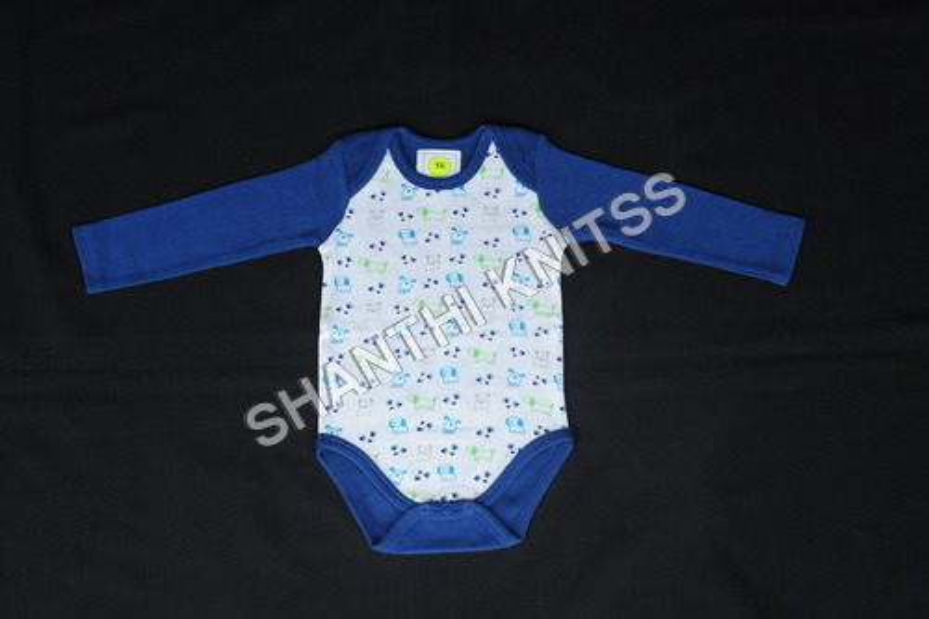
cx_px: 464
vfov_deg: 21.9
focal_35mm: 62
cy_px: 310
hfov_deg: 32.4
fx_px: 1599
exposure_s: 1/160
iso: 250
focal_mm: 62
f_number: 18
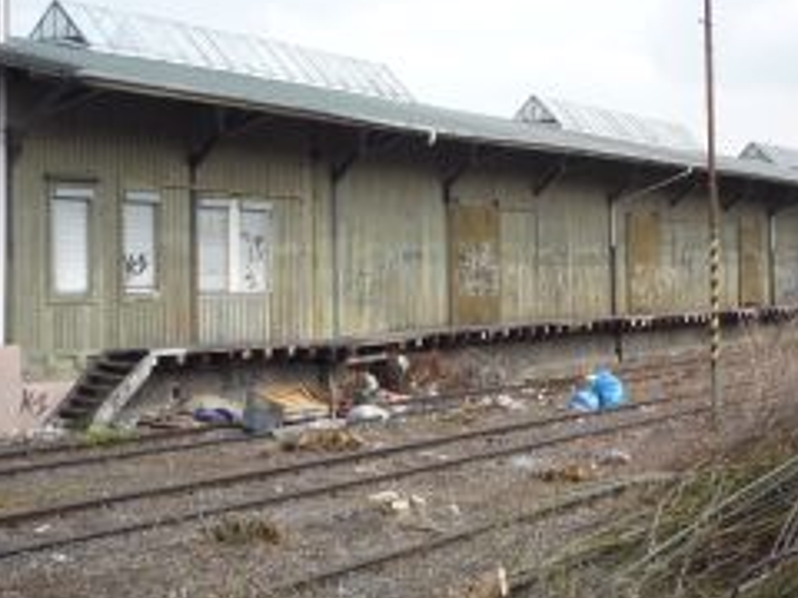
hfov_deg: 30.2
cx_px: 459
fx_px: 1475
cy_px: 203
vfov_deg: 22.8
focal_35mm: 64
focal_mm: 5.2
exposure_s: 1/320
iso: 100
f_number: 4
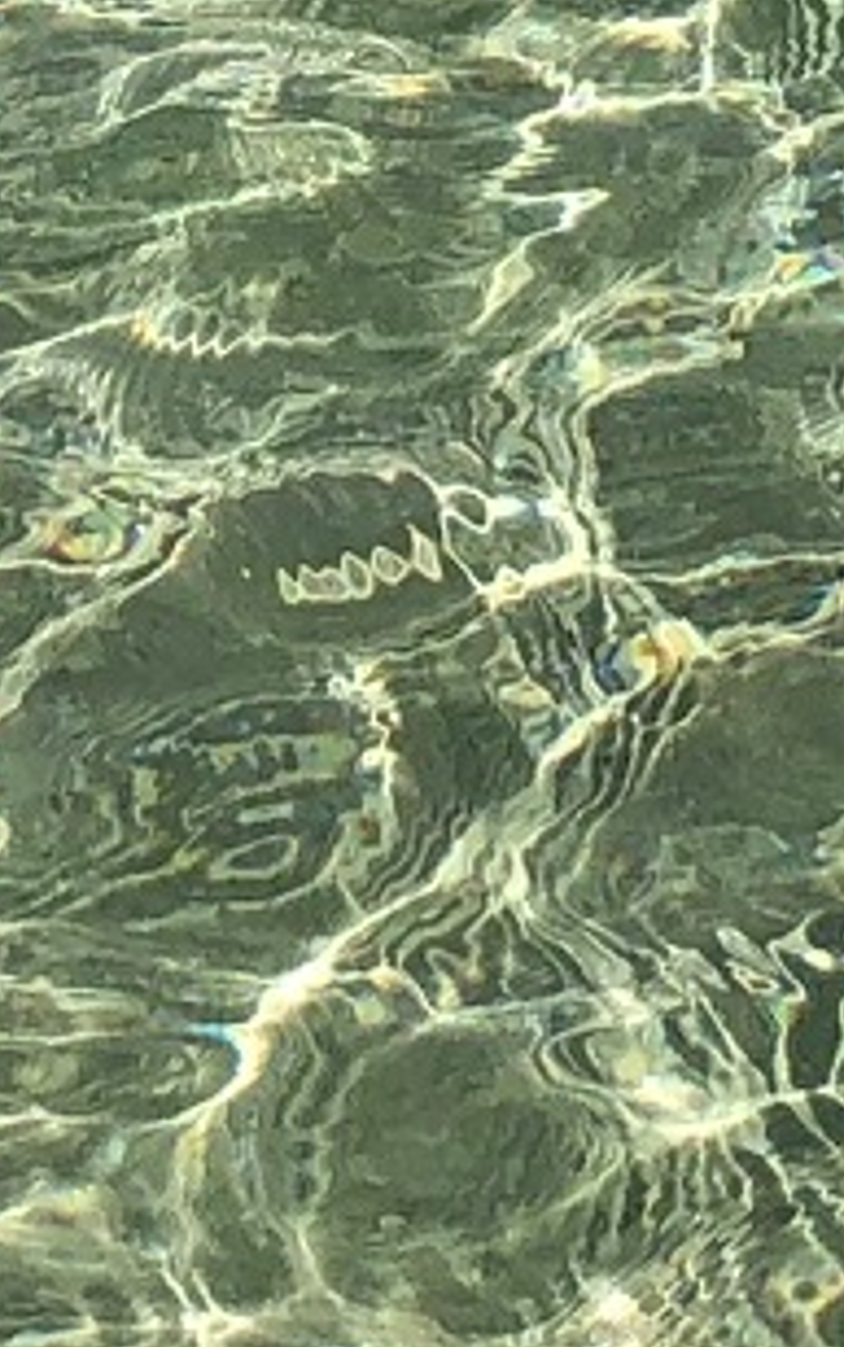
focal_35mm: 194
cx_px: 918
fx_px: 7126
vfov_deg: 10.1
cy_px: -1246
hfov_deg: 6.7
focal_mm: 3.99
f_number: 1.8
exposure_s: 1/6024
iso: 25
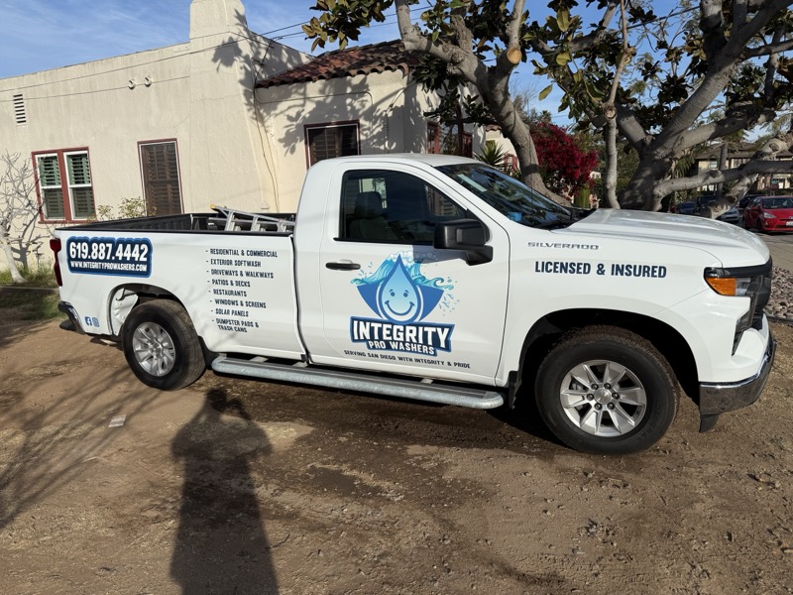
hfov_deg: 71.6
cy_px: 298
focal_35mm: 24
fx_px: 550
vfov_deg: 56.8
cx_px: 396
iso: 80
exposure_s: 1/6711
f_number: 1.78
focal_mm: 6.76
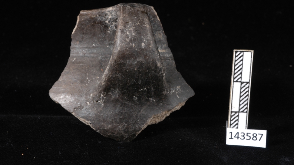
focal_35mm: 95
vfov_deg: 12.7
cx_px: 147
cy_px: 69
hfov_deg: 22.5
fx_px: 741
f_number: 18
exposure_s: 1/100
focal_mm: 60
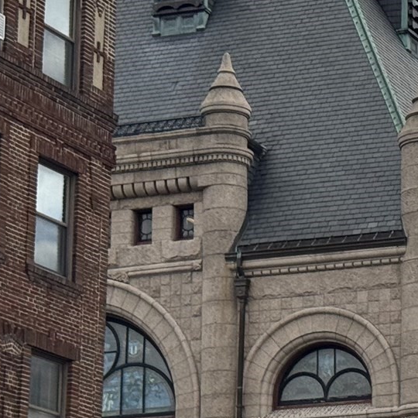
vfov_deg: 10.8
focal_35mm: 161
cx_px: 657
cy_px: 396
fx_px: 2200
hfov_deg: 10.4
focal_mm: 6.76
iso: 64
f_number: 1.78
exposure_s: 1/4608
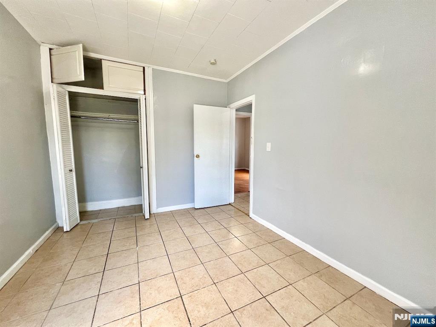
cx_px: 218
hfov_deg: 106.2
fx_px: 164
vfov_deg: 89.9
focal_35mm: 13
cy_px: 164
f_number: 1.8
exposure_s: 1/99
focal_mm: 1.57
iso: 80
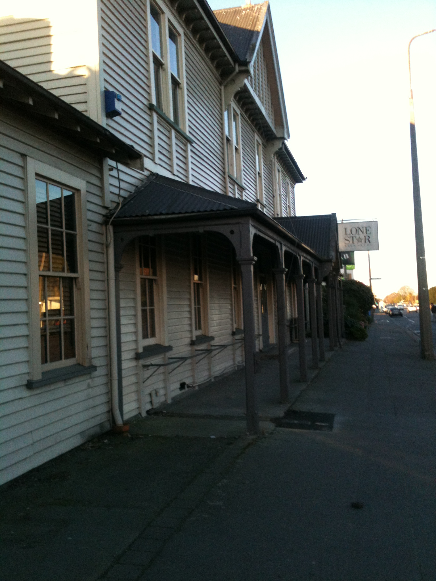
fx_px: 588
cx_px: 218
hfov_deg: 40.7
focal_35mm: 35
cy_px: 290
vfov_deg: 52.6
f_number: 2.8
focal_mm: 3.85
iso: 64
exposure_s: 1/159
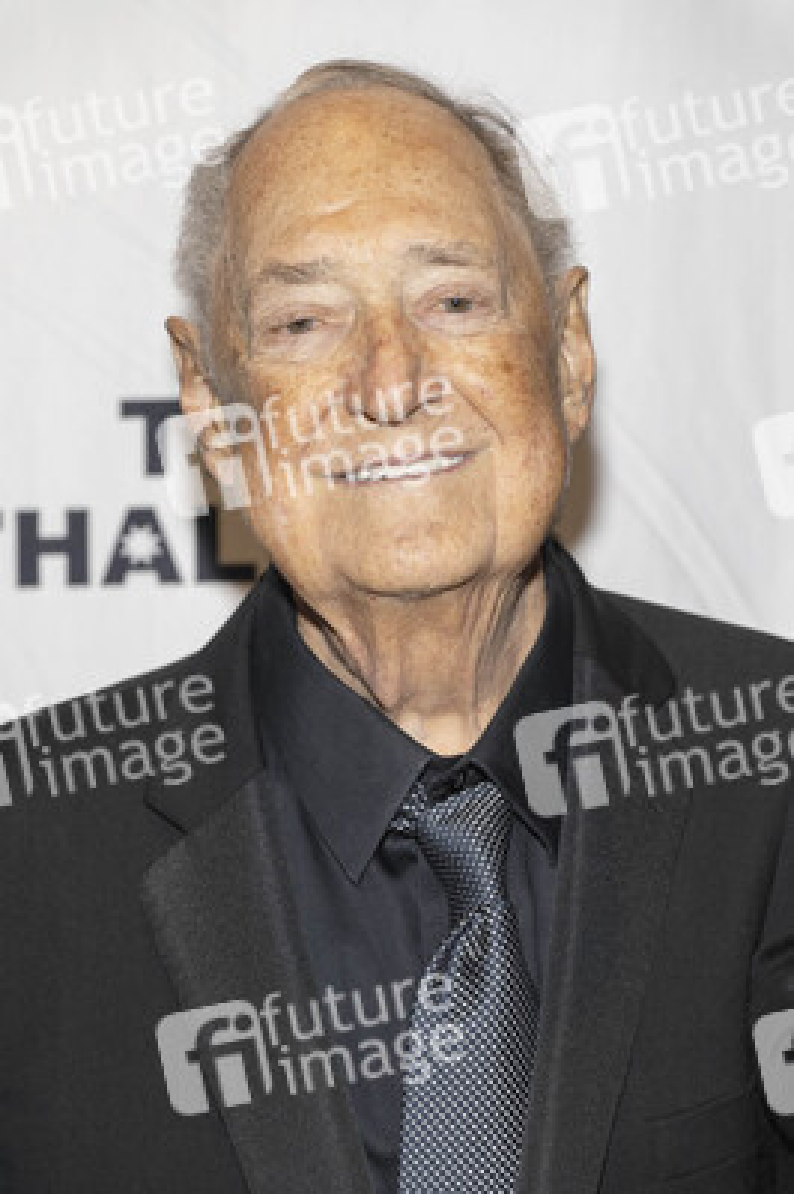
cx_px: 397
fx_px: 3413
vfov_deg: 19.8
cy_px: 597
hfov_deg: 13.3
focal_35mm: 103
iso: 800
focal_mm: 103
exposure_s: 1/200
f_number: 5.6
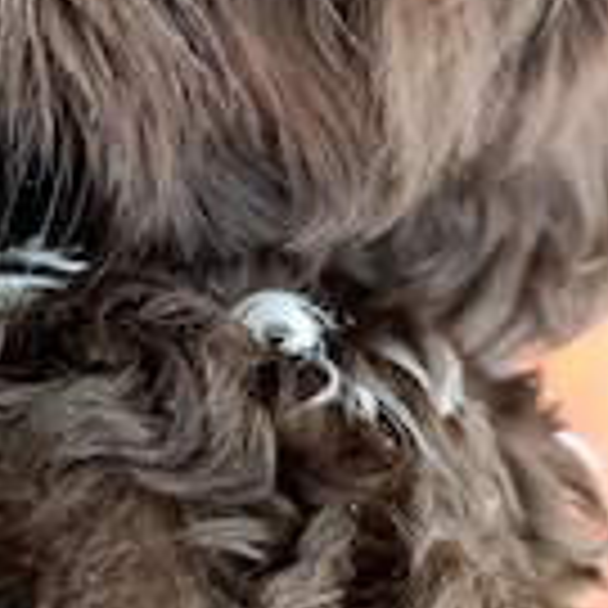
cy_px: 104
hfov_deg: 27.6
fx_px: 1192
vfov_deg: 27.9
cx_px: 59
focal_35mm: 60
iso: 5000
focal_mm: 6.14
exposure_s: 1/25
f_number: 1.6
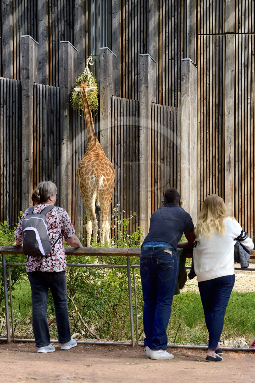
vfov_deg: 15.8
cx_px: 128
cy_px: 192
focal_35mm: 130
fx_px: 1382
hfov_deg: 10.5
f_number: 9
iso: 200
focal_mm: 130
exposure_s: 1/200
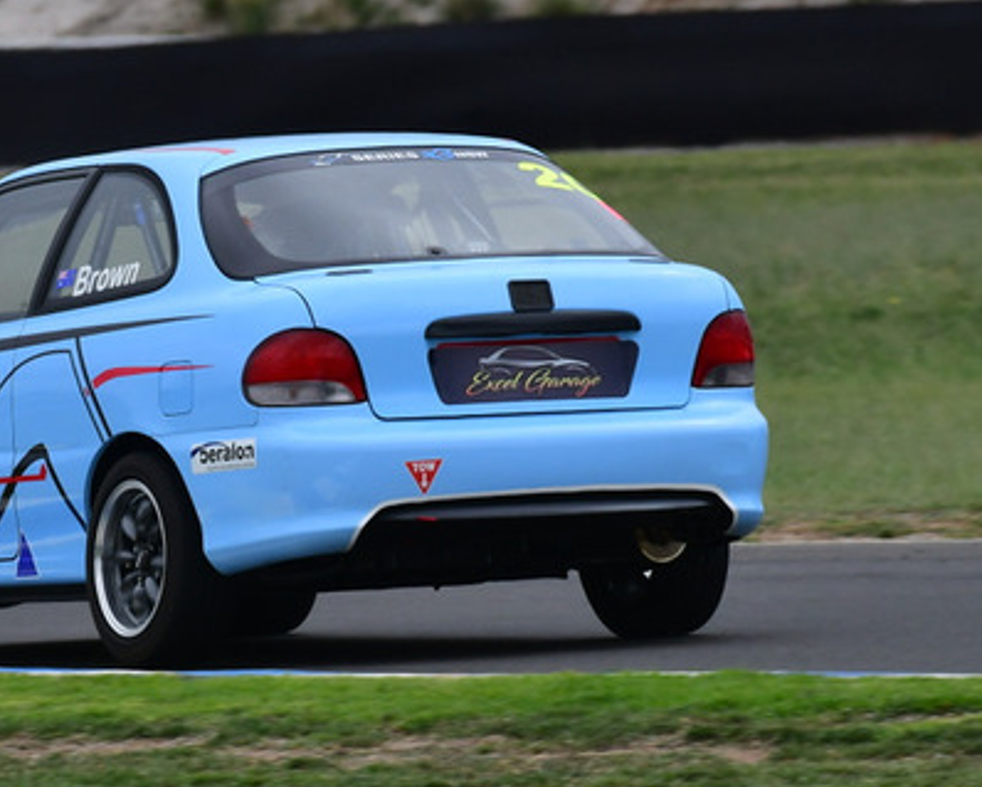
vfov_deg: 1.1
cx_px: 37
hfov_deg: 1.4
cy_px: 291
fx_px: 41126
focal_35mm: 1414
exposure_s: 1/640
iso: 640
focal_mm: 500
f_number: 13
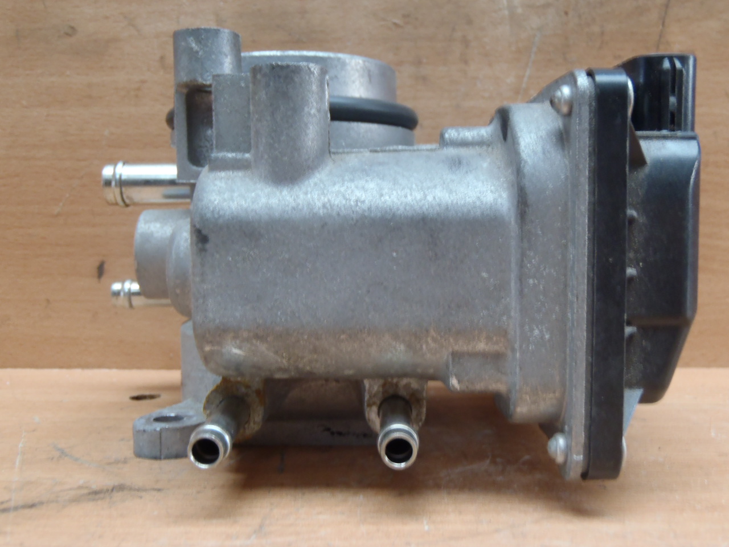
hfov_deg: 50.1
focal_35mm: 37
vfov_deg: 38.7
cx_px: 364
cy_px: 274
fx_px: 779
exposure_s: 1/5
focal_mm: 6.64
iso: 200
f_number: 4.7
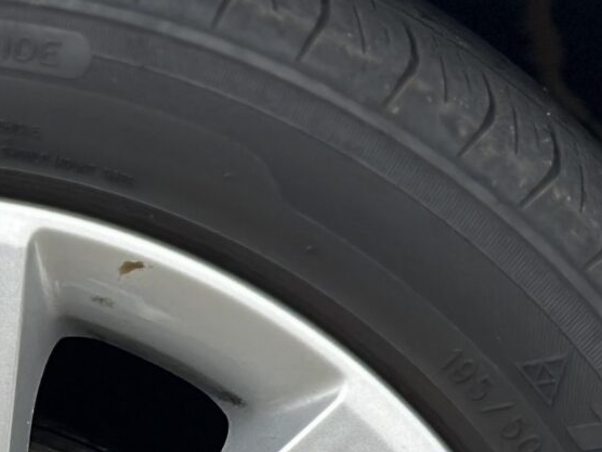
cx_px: -176
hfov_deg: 8.8
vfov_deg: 6.6
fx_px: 3843
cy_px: 800
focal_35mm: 221
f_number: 1.78
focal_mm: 6.86
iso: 80
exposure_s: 1/171
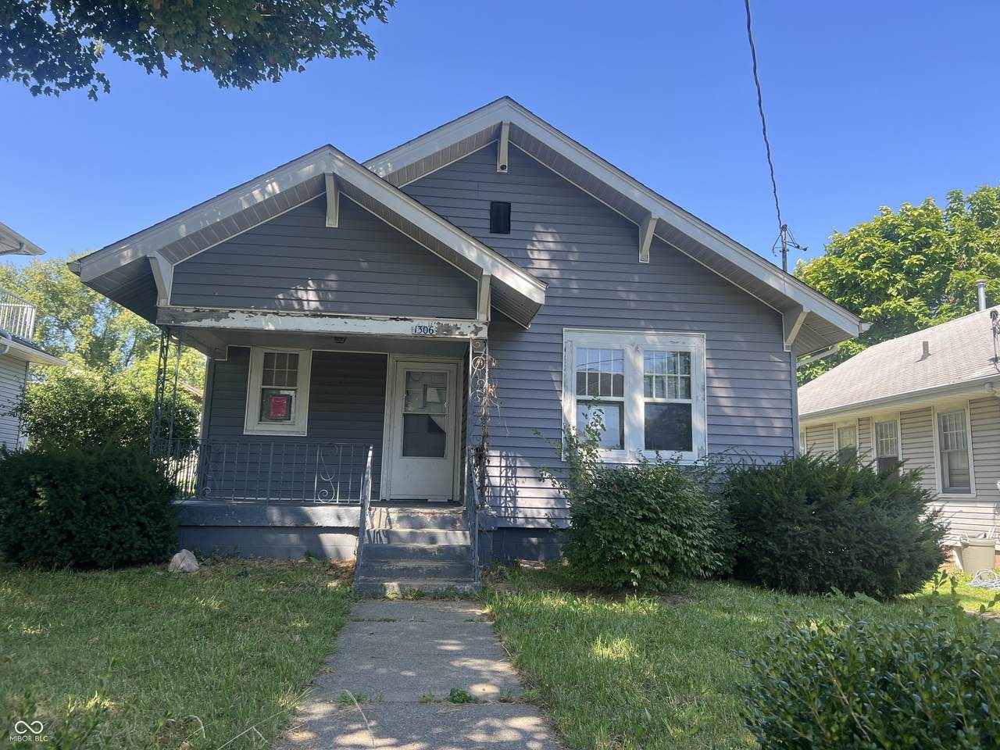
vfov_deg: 53.1
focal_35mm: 26
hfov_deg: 67.3
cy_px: 375
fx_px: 751
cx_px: 500
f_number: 1.5
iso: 50
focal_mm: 5.7
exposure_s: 1/894
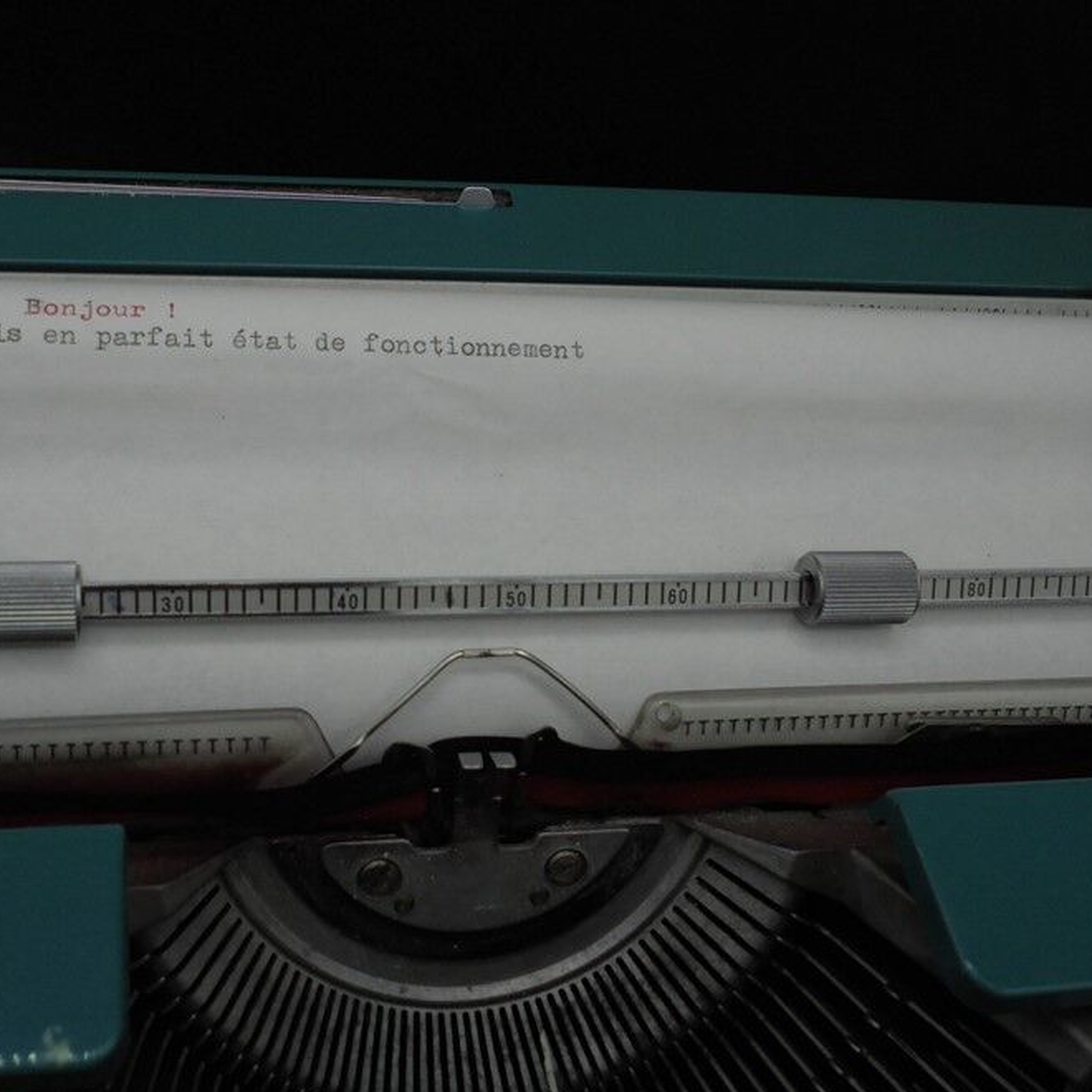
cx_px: 429
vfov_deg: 40.9
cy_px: 545
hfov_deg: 40.7
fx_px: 1463
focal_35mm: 41
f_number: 4
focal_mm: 6.1
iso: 100
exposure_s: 1/160
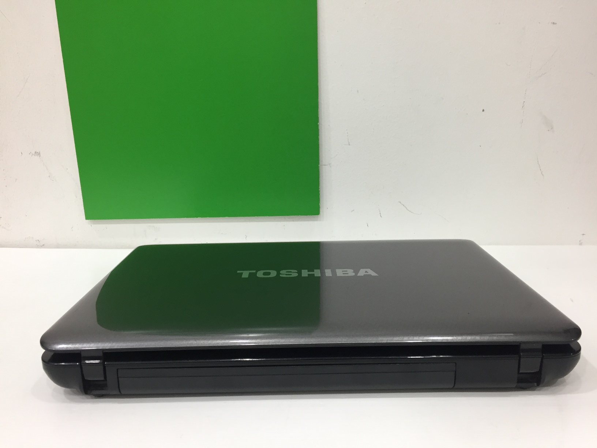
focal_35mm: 29
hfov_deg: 61.7
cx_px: 298
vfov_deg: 48.2
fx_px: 500
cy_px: 224
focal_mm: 4.15
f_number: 2.2
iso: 100
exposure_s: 1/33
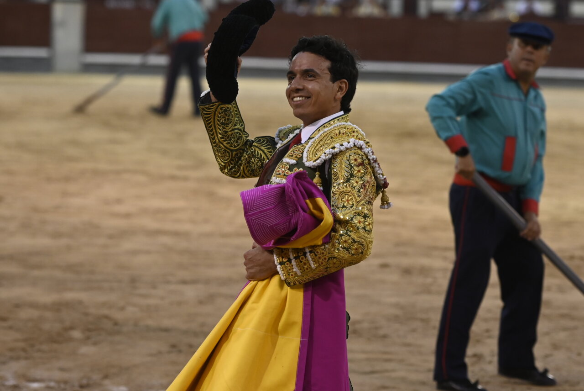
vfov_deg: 7.9
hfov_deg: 11.8
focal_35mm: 174
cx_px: 292
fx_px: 2825
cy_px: 196
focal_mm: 116
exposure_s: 1/640
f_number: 3.2
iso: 1600
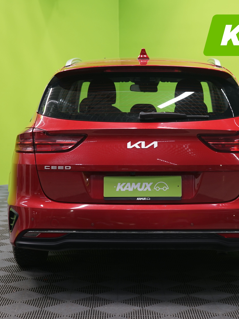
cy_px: 160
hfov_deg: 18.4
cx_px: 143
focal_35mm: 80
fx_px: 736
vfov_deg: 24.4
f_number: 5.6
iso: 250
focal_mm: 55
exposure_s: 1/5
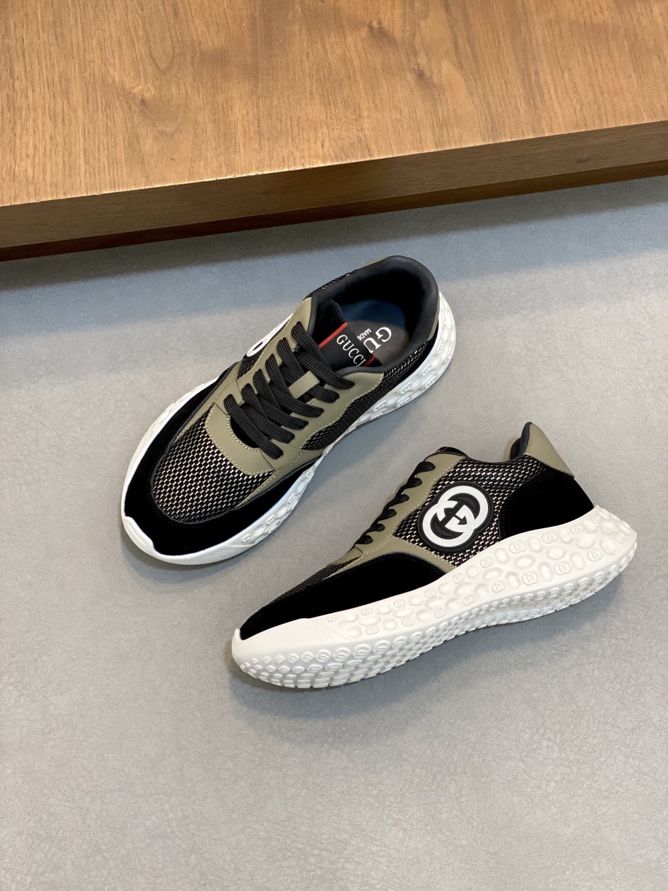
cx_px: 334
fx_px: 1338
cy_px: 446
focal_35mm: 52
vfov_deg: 36.8
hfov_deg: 28.0
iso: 160
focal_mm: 6
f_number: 2
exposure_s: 1/100
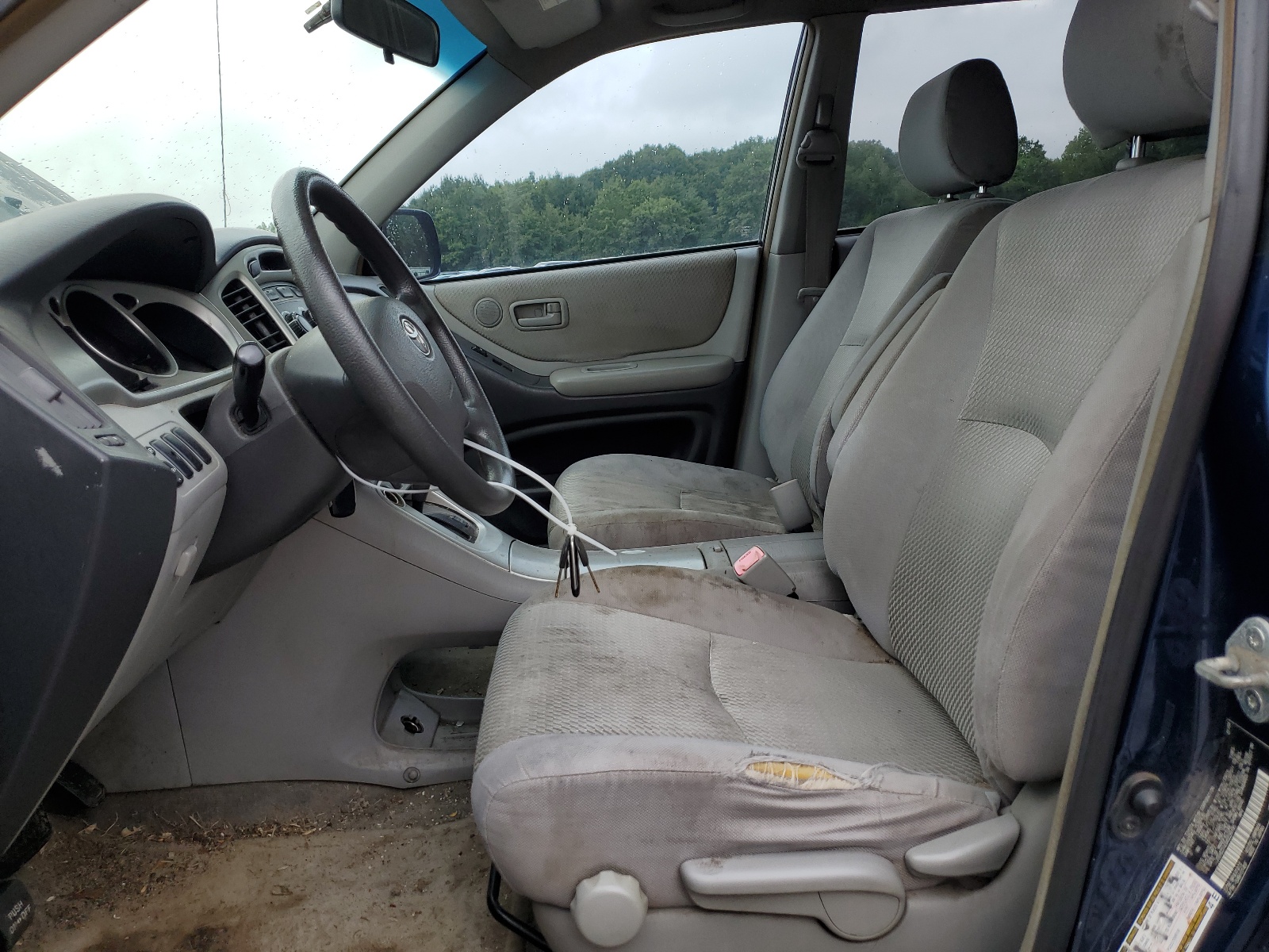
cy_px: 476
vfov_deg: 53.1
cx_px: 634
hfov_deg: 67.3
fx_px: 953
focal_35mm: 26
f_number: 1.5
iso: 50
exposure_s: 1/435
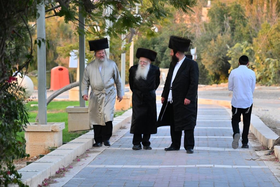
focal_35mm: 180
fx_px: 1399
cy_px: 94
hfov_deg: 11.4
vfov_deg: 7.6
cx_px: 140
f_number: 4
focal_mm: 120
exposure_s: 1/800
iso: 500
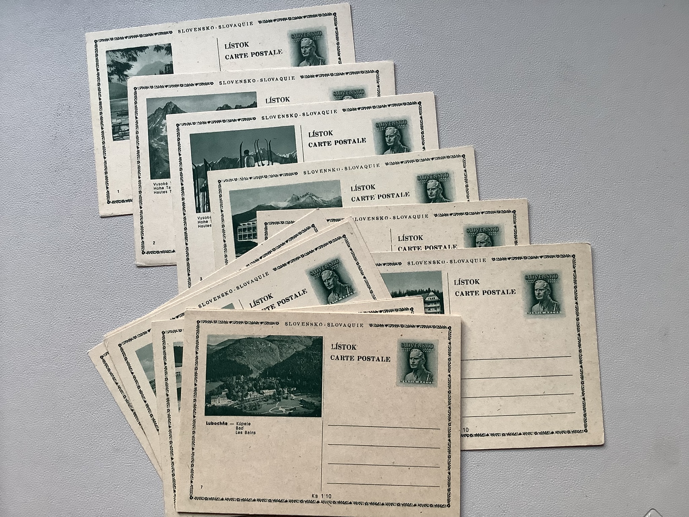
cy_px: 258
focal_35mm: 31
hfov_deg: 58.4
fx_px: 617
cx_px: 344
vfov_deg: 45.4
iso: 125
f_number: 2.4
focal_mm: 3.3
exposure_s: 1/60
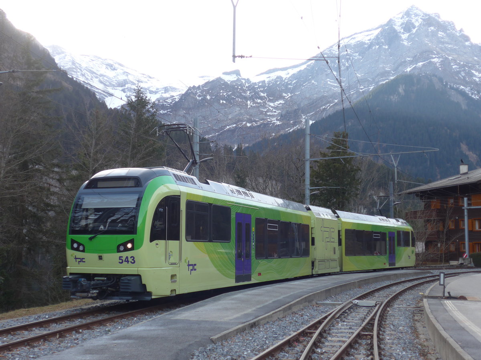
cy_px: 180
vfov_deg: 31.5
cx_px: 240
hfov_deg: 41.2
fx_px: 639
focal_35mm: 46
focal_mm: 9.5
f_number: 3
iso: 80
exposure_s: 1/200
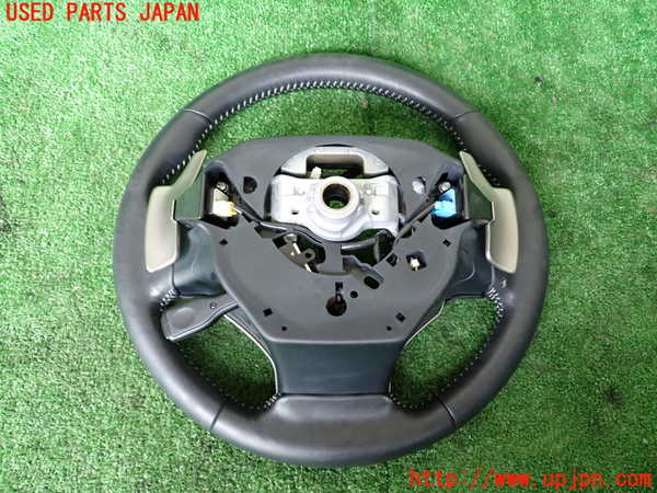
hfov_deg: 60.0
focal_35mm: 30
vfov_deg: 46.8
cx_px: 328
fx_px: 569
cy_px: 246
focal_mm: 5.4
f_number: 2.3
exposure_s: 1/30
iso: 320
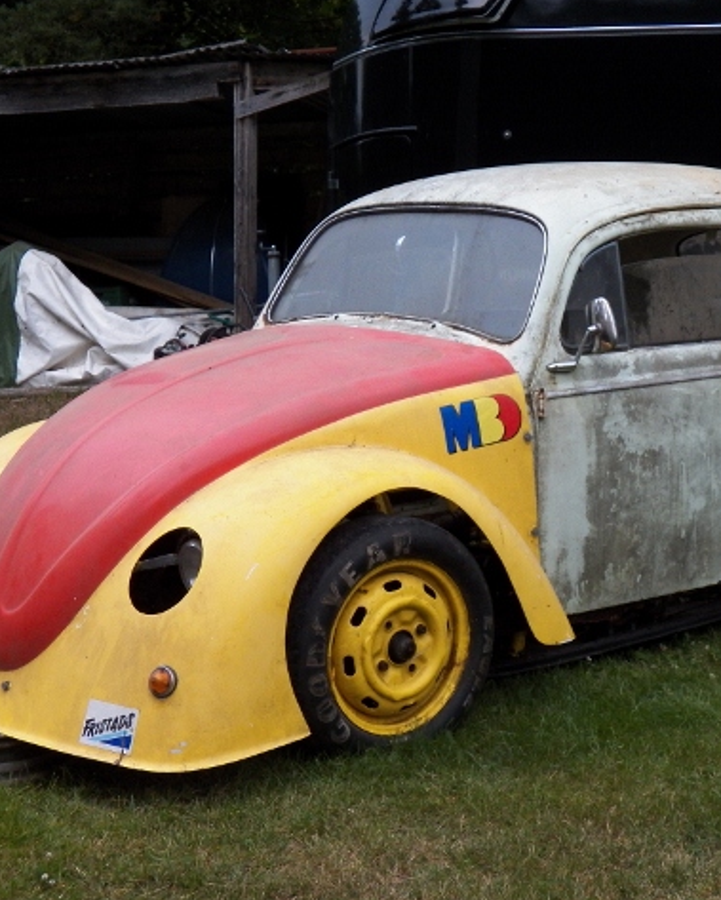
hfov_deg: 23.1
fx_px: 1759
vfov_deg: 28.7
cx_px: 476
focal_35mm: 66
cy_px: 453
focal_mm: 8.9
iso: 200
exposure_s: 1/500
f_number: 3.2
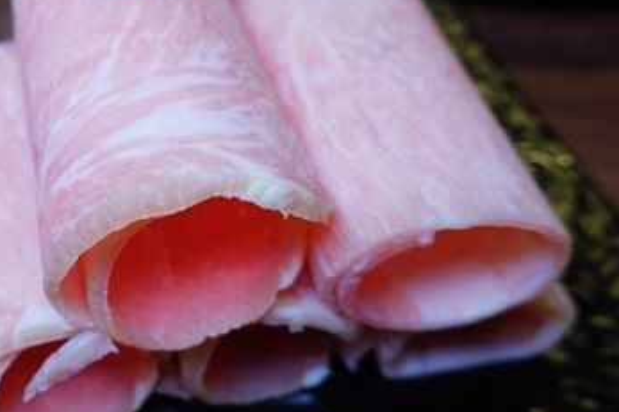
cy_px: 135
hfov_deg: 41.0
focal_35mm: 45
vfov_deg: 29.6
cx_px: 87
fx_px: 773
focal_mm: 9
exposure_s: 1/40
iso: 125
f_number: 2.8
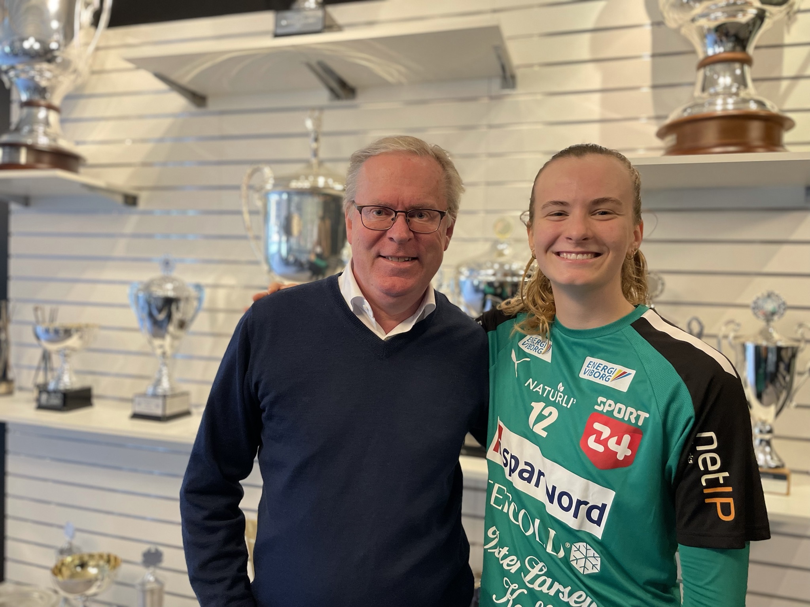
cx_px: 405
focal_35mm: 26
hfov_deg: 67.3
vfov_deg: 53.1
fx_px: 608
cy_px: 304
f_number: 1.6
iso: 250
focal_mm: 4.2
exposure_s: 1/50
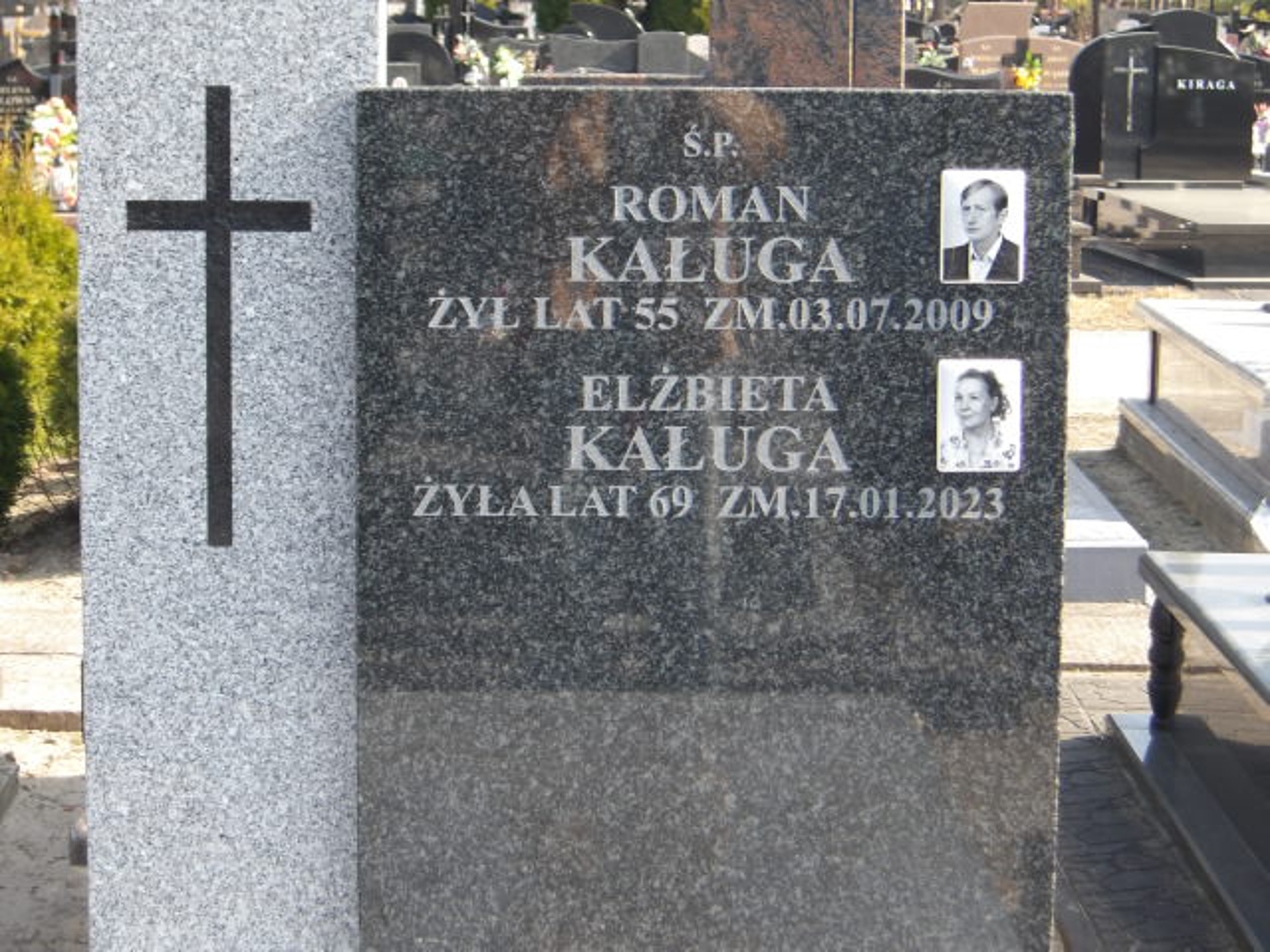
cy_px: 476
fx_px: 3192
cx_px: 635
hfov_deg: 22.5
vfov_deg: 17.0
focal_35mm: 87
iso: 100
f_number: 5.6
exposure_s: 1/91
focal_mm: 15.6
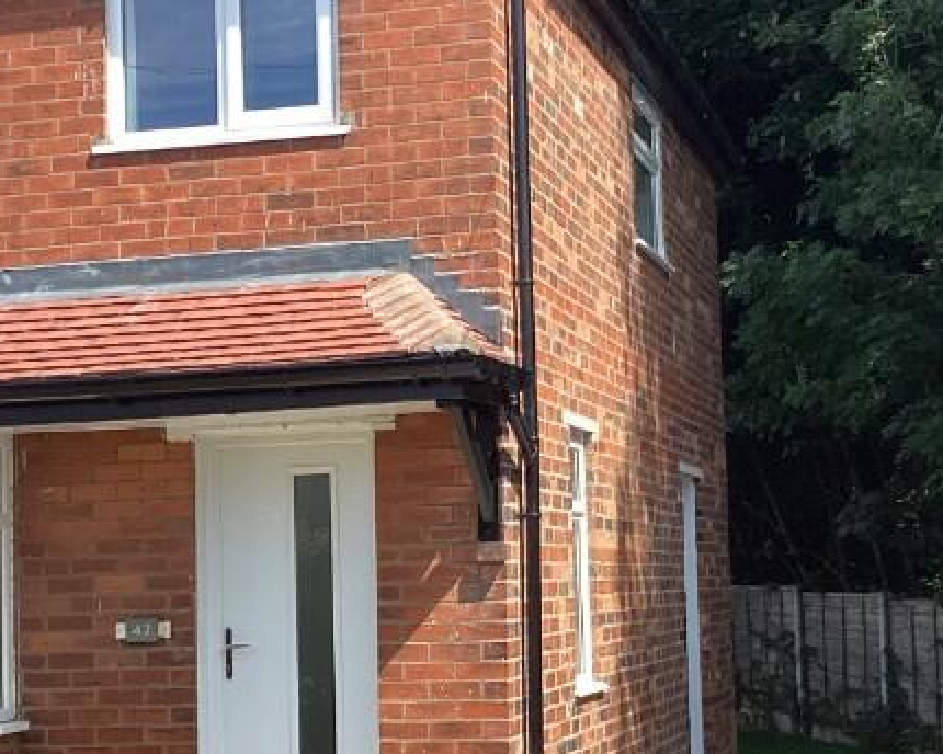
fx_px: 2009
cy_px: 381
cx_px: 504
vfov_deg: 21.3
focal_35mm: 72
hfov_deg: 26.4
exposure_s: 1/631
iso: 25
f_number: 2.4
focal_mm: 3.3
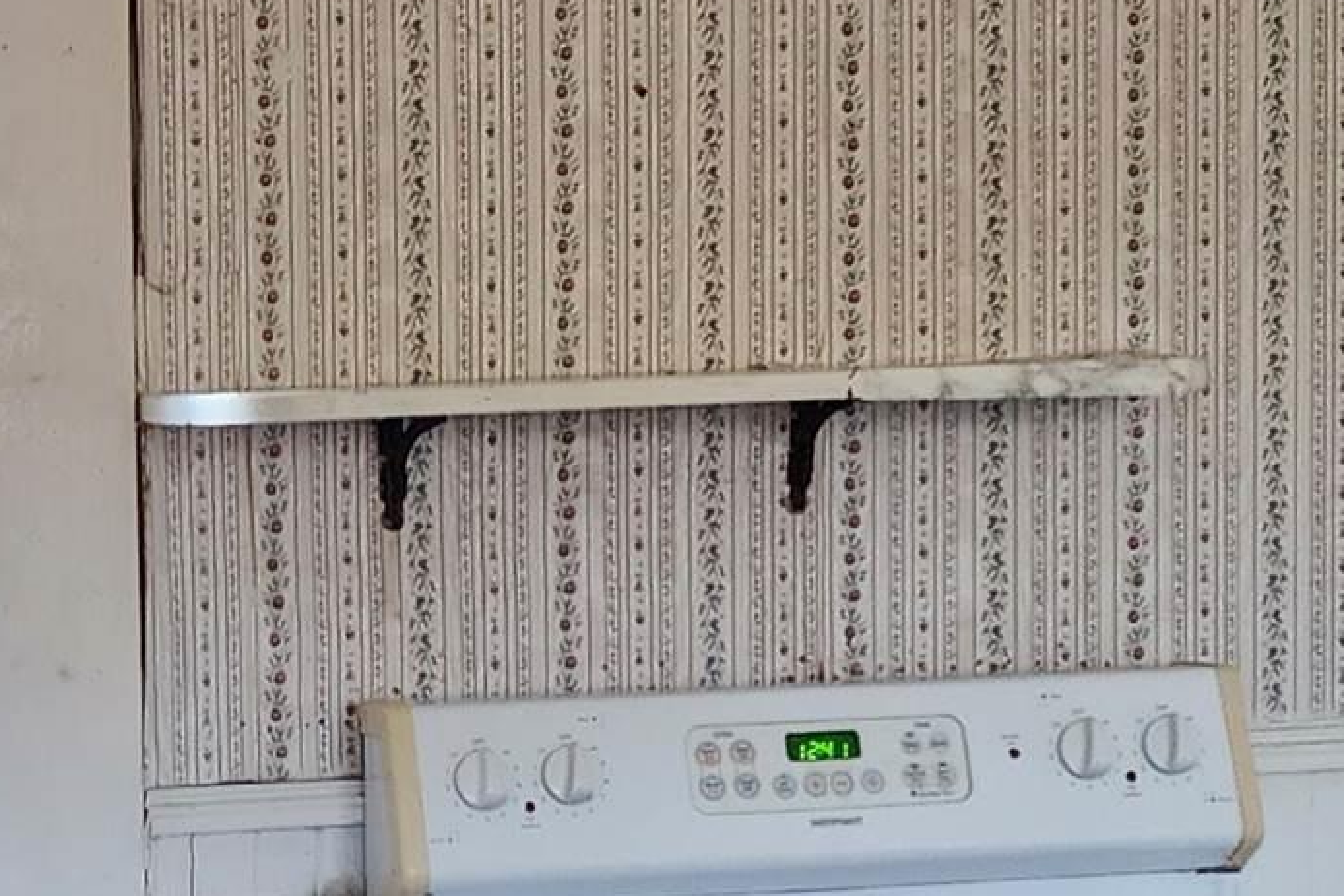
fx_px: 3957
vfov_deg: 12.8
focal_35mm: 106
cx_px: -208
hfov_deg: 18.4
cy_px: 869
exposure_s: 1/120
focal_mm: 6.4
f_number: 1.8
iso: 250
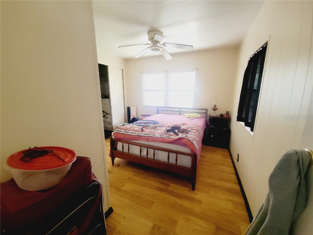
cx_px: 156
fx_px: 118
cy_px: 118
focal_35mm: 13
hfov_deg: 106.2
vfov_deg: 89.9
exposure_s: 1/60
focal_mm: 2.2
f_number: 2.2
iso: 200
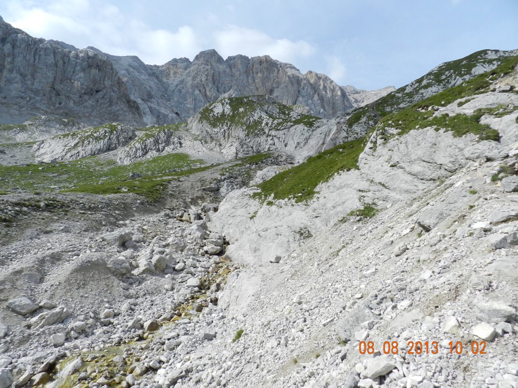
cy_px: 194
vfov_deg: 58.9
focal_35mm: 23
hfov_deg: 73.9
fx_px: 344
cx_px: 259
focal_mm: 4
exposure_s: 1/800
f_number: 4.5
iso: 160
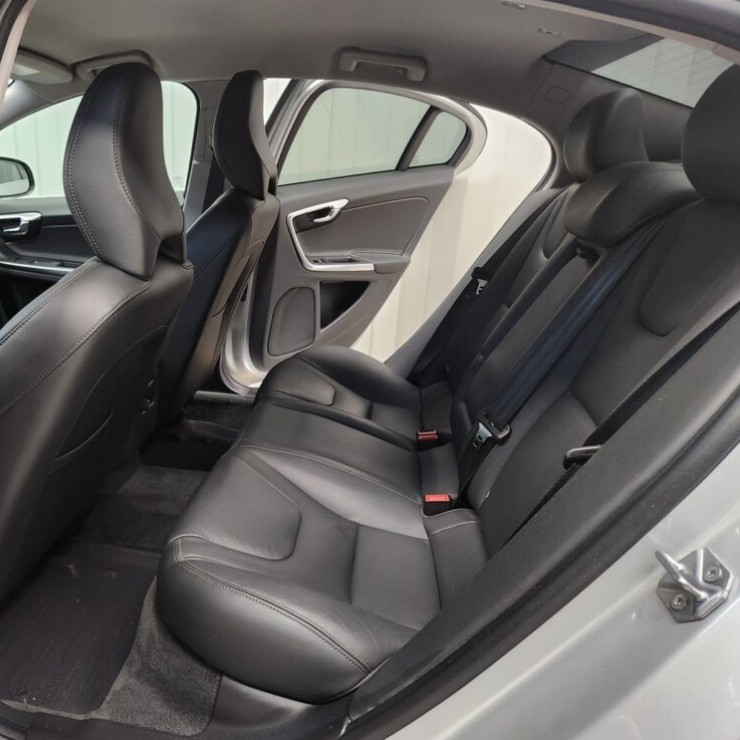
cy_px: 372
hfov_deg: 56.0
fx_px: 677
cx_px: 243
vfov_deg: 57.3
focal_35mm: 28
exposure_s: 1/100
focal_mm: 5.4
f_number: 1.8
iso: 500
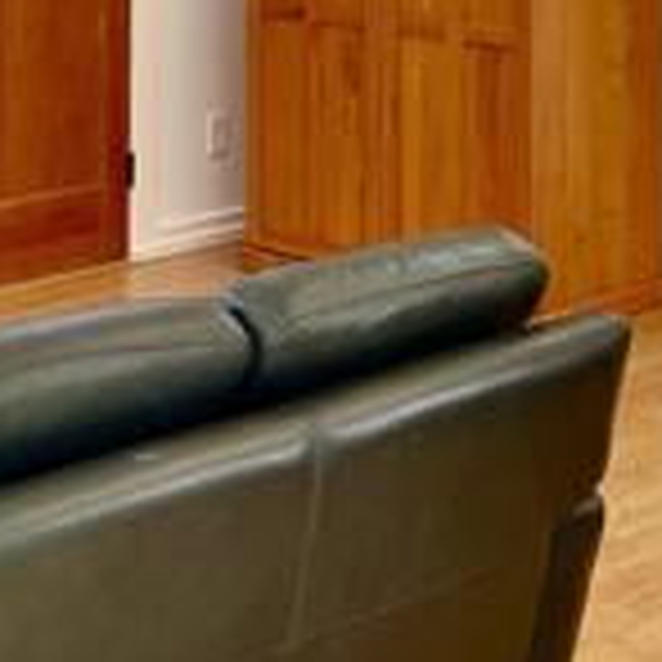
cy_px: -225
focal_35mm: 96
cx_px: 171
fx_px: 2077
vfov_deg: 16.9
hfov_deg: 18.0
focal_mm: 5.1
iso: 125
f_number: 1.6
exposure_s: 1/120
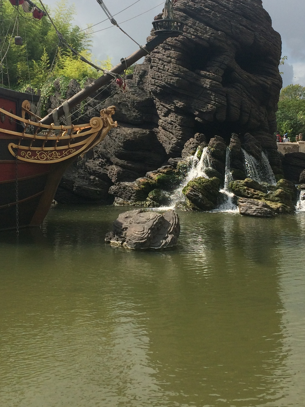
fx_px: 646
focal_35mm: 55
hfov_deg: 26.6
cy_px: 132
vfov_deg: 34.6
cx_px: 140
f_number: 2.2
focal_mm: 4.15
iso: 32
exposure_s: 1/2160
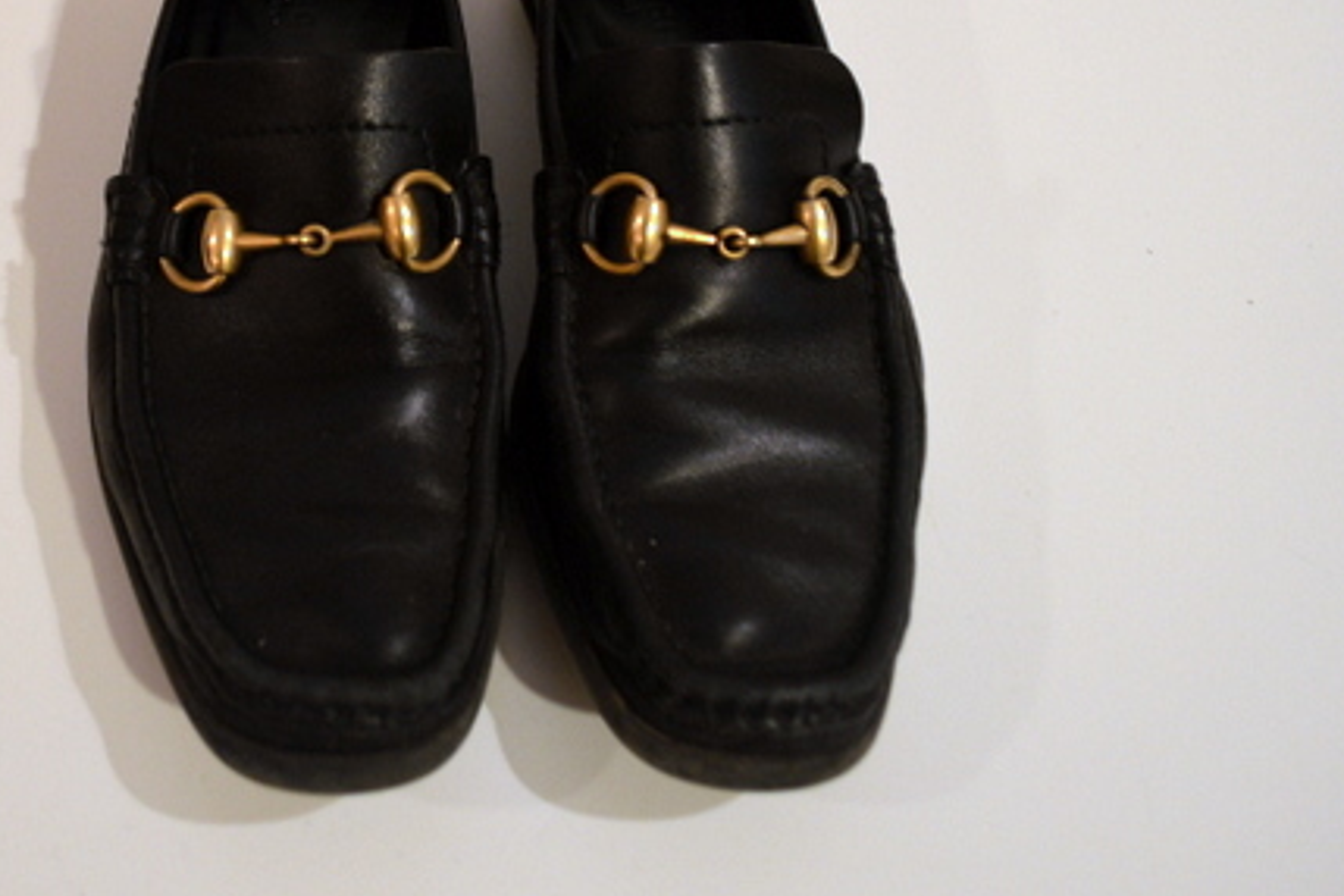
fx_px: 1643
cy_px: 175
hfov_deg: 43.5
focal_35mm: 44
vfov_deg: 29.8
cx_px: 382
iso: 500
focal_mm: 18
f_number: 3.5
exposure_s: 1/15
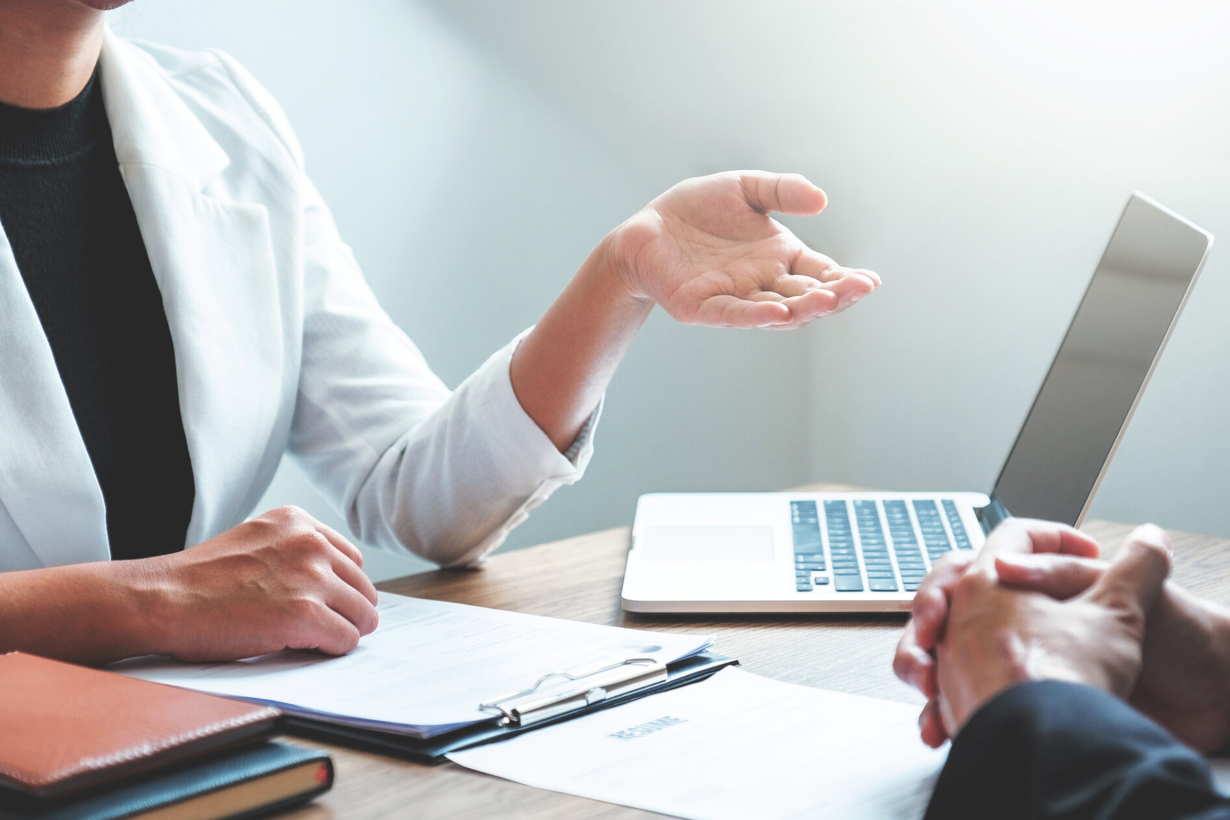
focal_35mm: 79
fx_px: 2699
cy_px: 434
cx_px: 635
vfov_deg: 17.3
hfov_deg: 25.7
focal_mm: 48.5
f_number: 2.8
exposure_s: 1/160
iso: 200
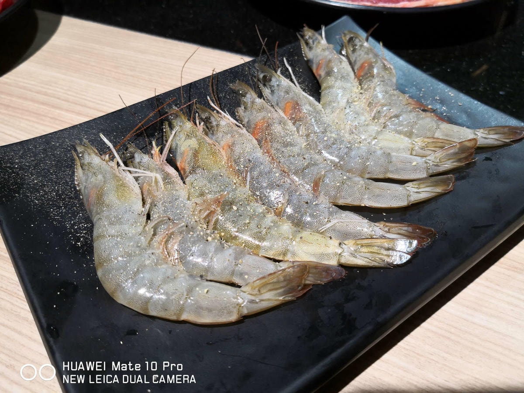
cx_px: 262
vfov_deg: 51.4
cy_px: 196
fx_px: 409
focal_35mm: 27
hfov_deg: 65.3
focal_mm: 3.95
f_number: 1.6
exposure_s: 1/60
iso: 125
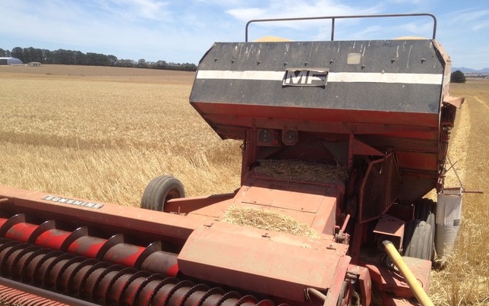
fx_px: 507
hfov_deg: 51.5
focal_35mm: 38
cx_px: 241
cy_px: 158
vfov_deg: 33.6
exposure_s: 1/1905
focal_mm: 4.28
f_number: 2.4
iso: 50
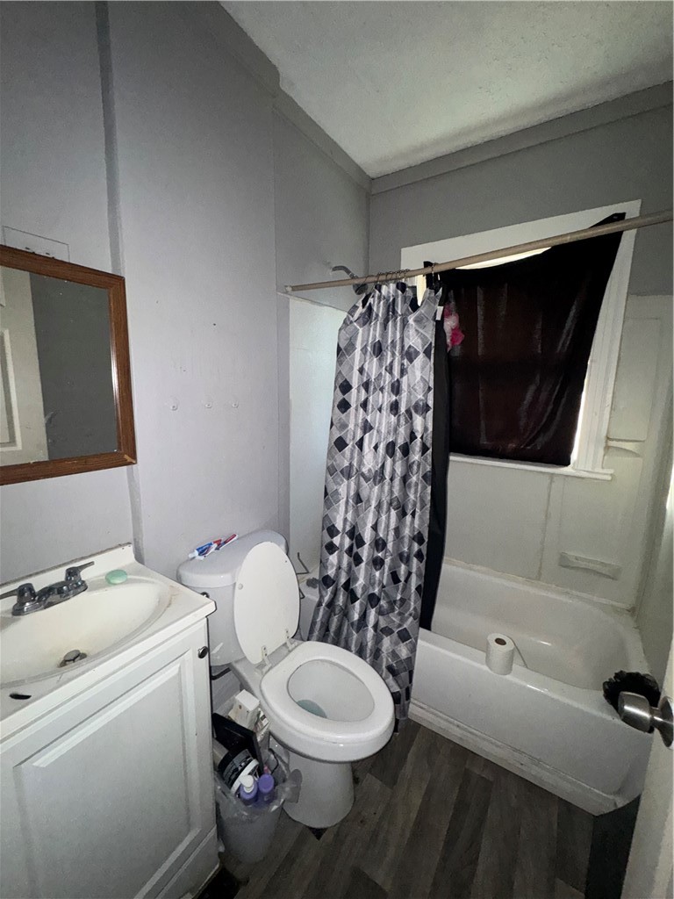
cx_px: 337
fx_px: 363
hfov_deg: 85.7
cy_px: 450
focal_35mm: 14
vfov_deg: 102.1
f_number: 2.2
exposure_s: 1/48
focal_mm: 2.22
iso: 160
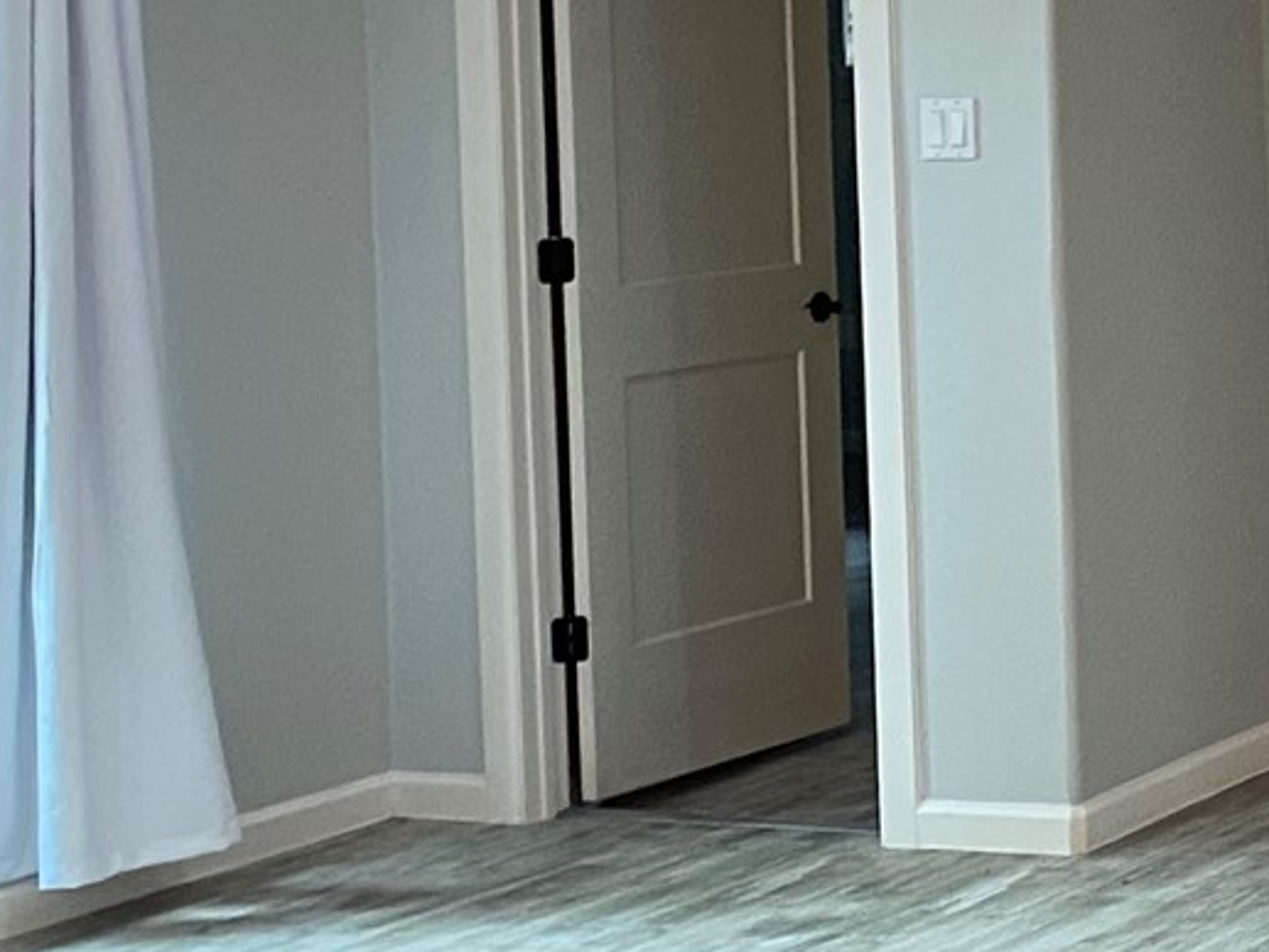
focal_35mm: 103
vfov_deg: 14.2
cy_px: 79
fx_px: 3777
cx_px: 2165
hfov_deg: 16.5
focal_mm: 4.25
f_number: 1.8
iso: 160
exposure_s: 1/60
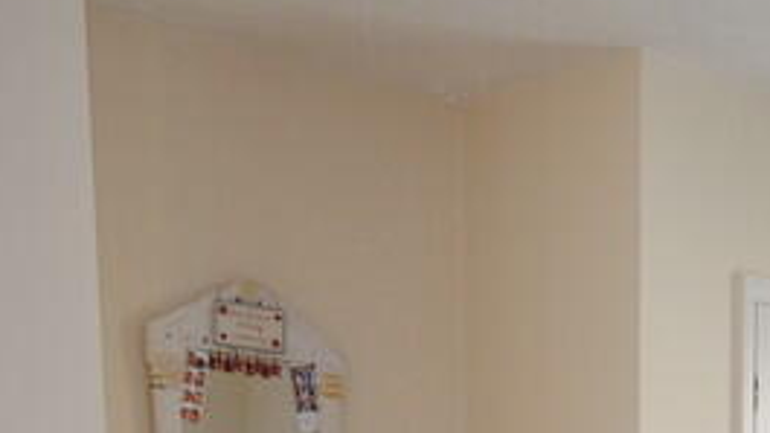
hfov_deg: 23.2
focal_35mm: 85
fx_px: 1735
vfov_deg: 12.6
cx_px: 886
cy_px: 856
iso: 200
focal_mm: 14
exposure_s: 1/30
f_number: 4.8
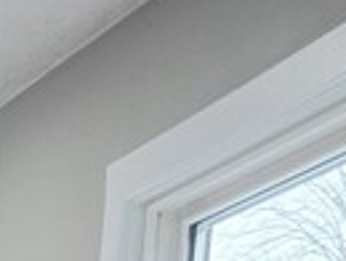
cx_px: -828
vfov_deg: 6.7
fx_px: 1813
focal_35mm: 181
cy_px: 988
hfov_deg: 8.4
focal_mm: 6.3
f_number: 1.7
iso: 100
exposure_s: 1/120
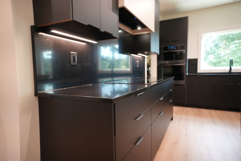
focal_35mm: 22
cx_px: 120
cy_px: 80
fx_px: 147
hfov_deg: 78.8
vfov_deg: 57.5
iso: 2000
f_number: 2.8
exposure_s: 1/250
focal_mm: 21.9
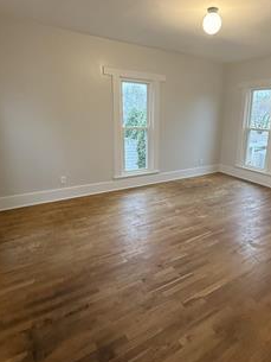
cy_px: 169
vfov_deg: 76.3
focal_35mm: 22
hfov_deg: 60.3
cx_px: 170
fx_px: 229
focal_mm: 2.22
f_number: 2.2
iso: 320
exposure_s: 1/60
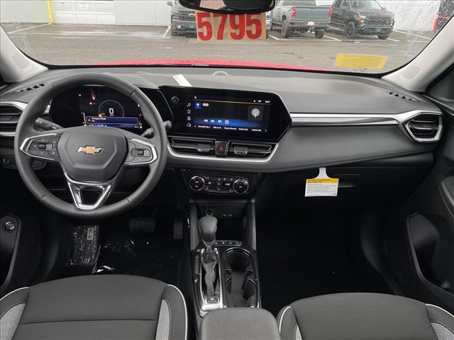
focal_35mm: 26
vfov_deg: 53.1
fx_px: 341
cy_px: 170
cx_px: 227
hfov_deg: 67.3
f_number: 1.6
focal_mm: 4.2
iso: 64
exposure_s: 1/121
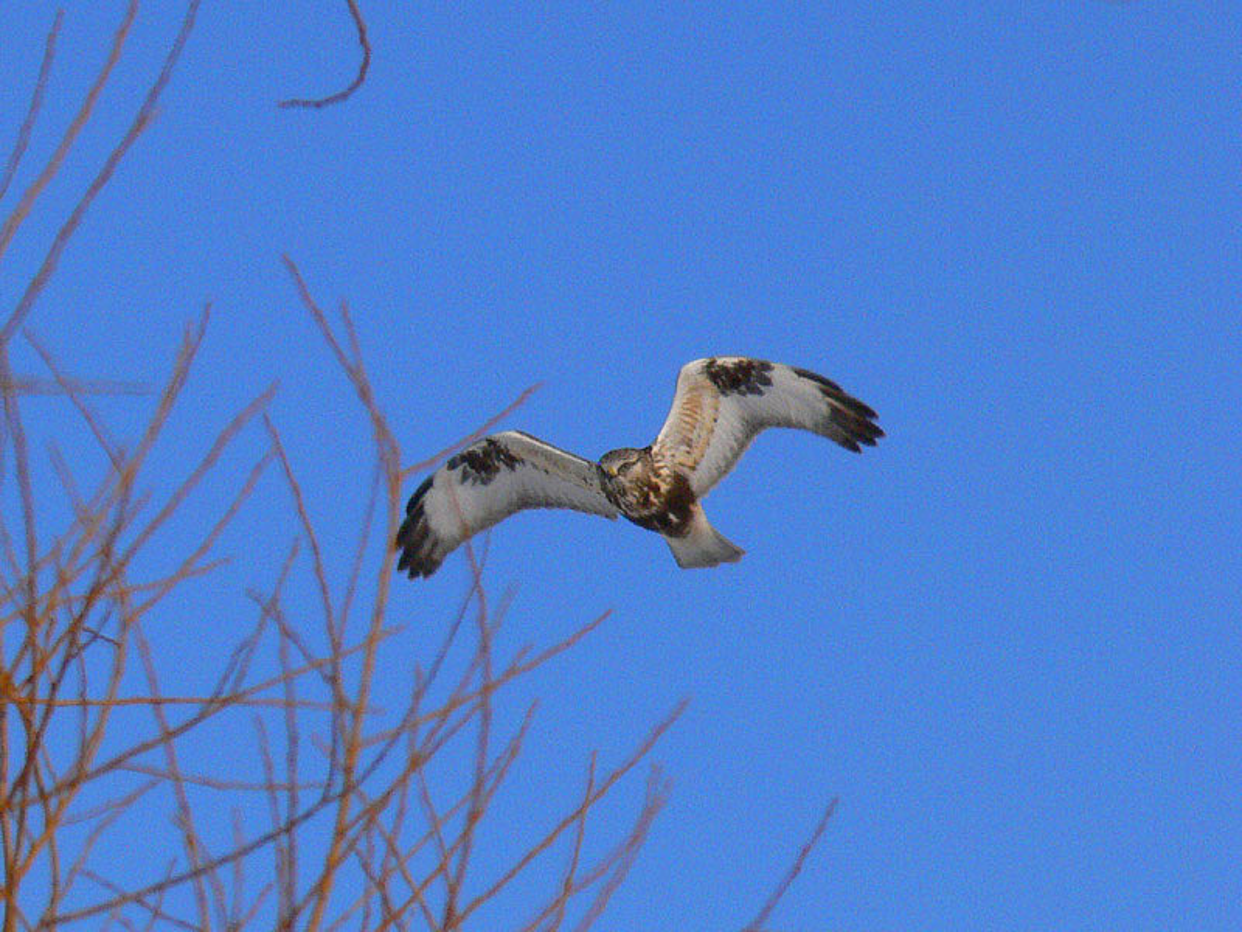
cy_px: 466
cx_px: 621
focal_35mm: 273
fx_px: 9795
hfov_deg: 7.3
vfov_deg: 5.4
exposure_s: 1/800
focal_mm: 57.7
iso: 200
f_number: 9
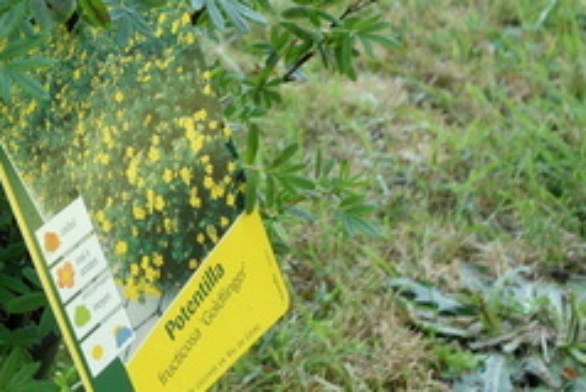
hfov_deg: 20.2
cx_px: -138
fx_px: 1531
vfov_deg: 14.2
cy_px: -39
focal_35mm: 94
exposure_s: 1/100
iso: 125
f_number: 3.2
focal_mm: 10.4
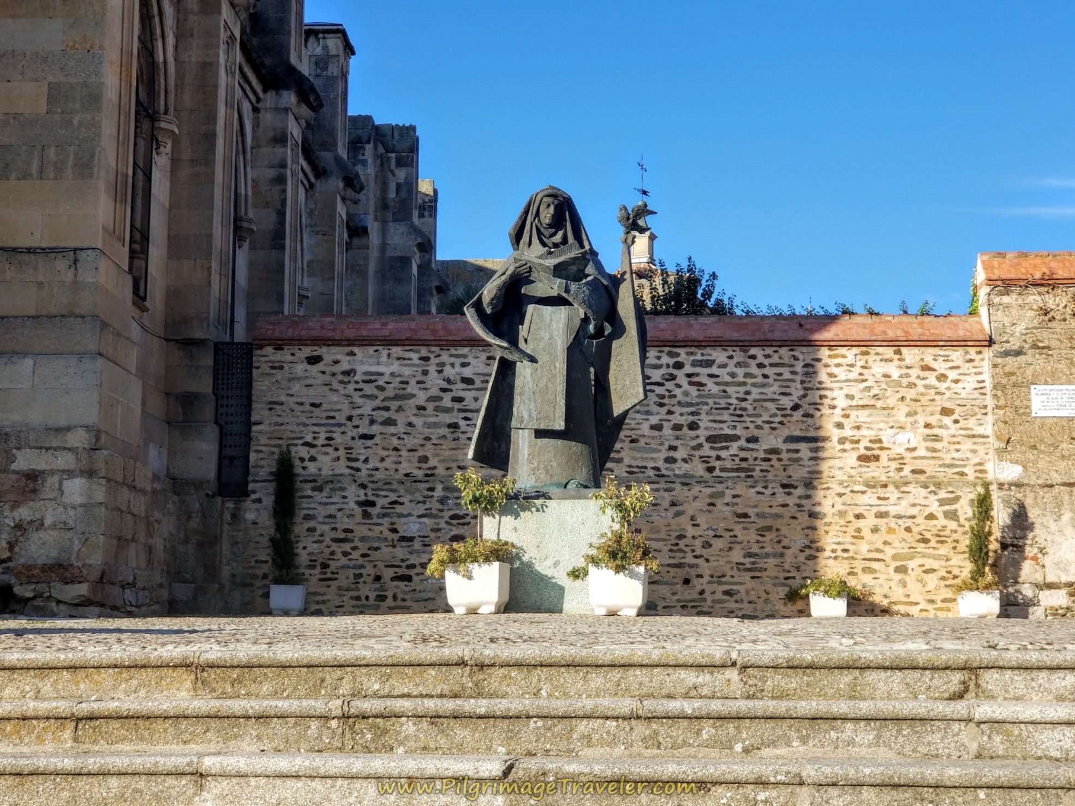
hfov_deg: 36.8
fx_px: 1615
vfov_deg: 28.0
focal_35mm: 52
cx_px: 538
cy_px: 403
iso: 25
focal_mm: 6
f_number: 2.4
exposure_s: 1/530
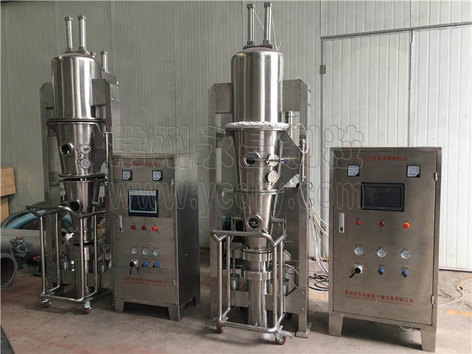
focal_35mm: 29
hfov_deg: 61.7
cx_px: 236
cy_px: 177
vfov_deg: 48.2
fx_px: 395
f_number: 2.2
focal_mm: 4.15
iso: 64
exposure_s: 1/33
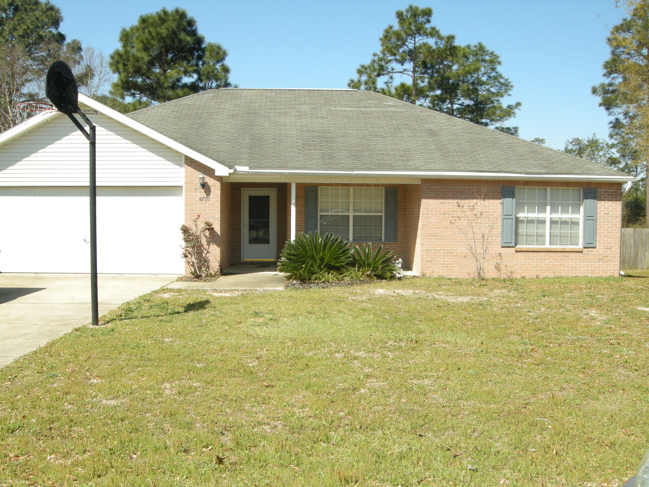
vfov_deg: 39.7
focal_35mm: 36
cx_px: 321
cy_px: 249
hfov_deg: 51.4
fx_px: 675
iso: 88
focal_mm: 7.5
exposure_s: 1/237
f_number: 5.4
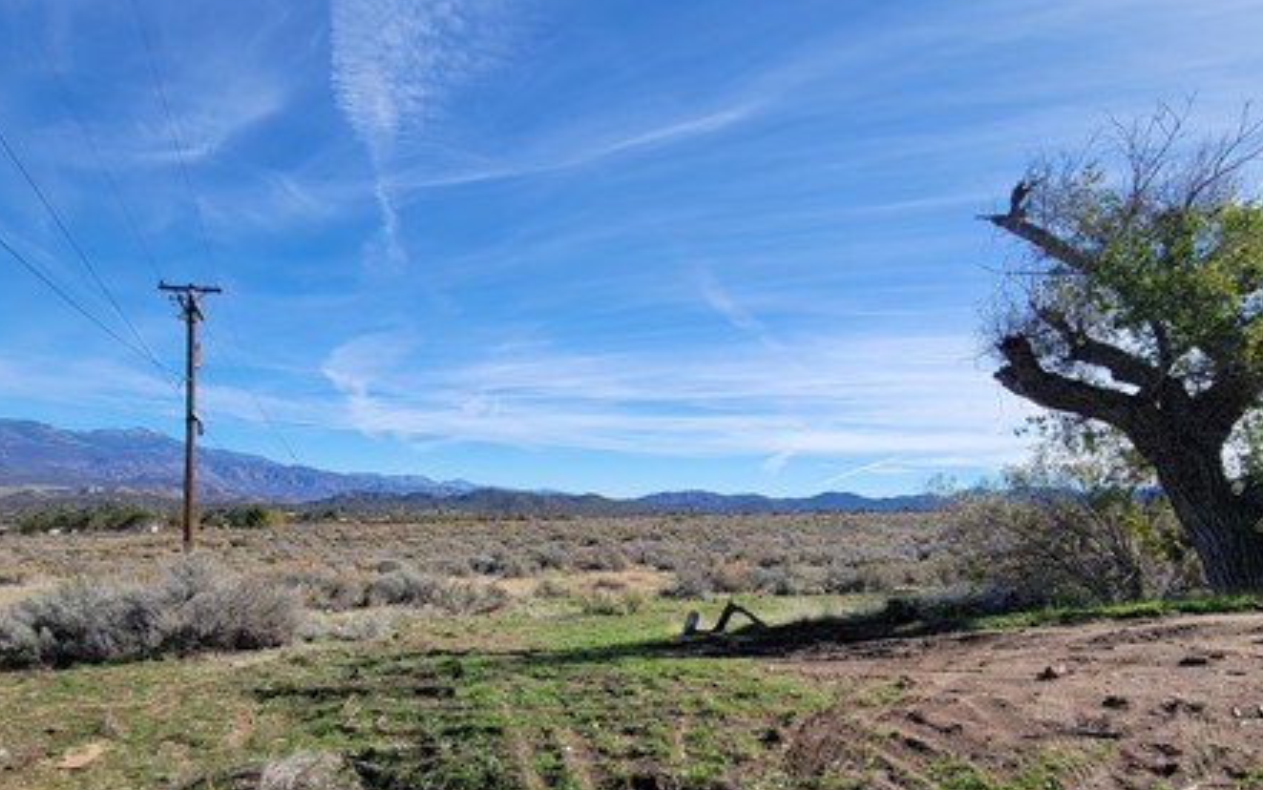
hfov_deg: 85.0
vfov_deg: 58.8
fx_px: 689
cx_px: 627
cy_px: 504
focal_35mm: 20
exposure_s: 1/1723
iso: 50
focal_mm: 2.2
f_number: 2.2
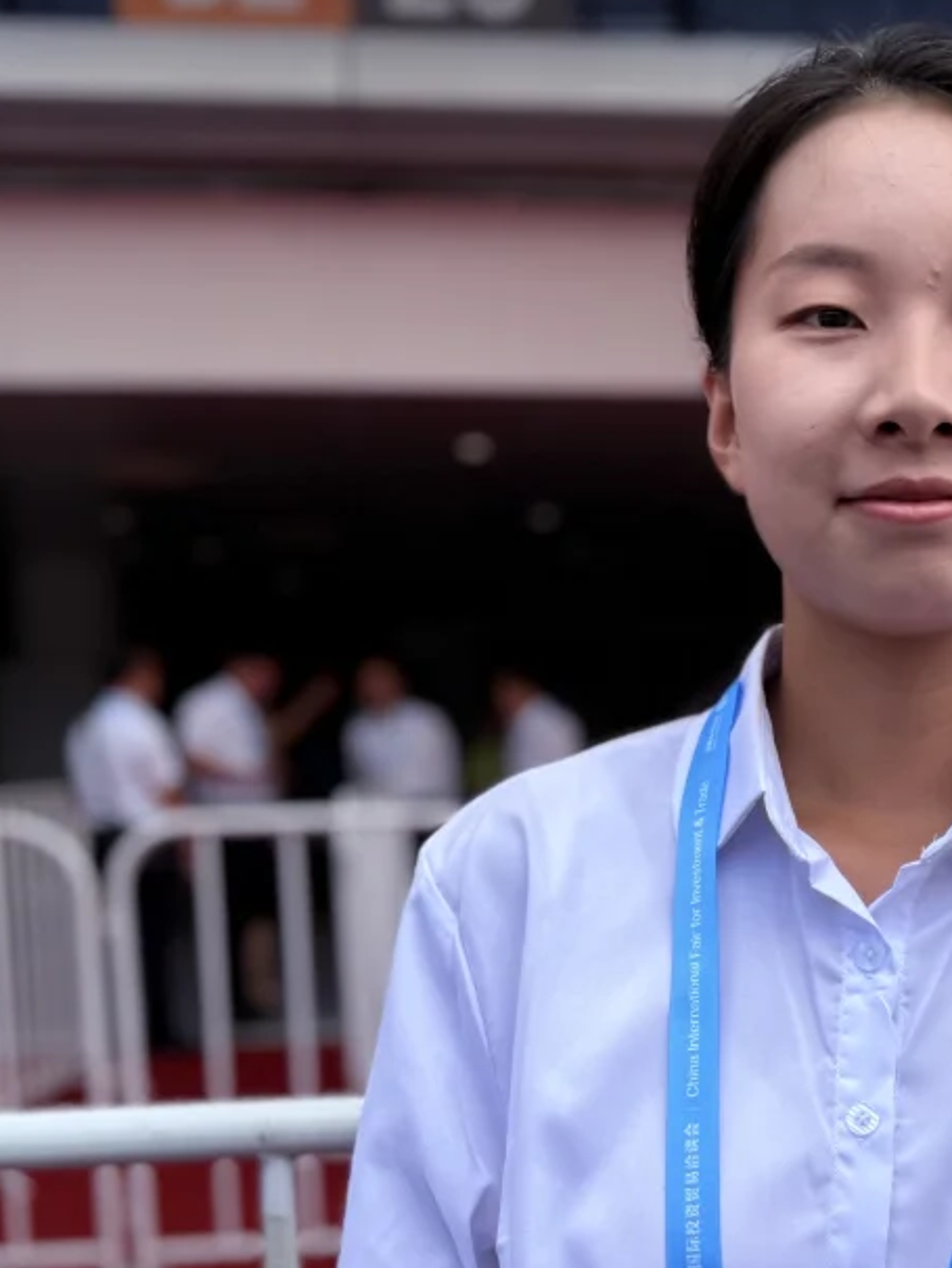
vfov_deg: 33.0
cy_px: 983
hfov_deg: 24.7
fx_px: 2089
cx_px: 900
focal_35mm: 57
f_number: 1.78
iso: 80
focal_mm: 6.76
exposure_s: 1/2299
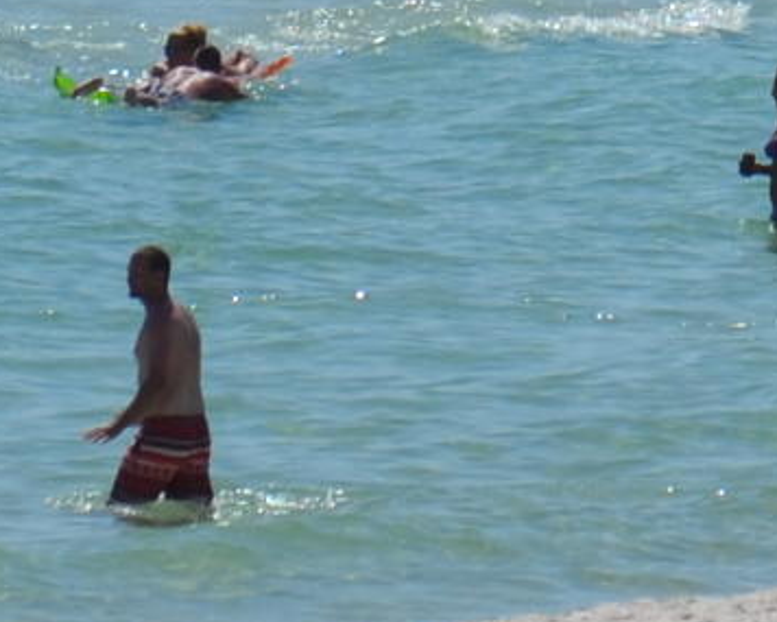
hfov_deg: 1.3
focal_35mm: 1446
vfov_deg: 1.1
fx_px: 33262
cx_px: 1235
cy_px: -358
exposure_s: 1/800
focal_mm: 122
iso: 100
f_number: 7.1
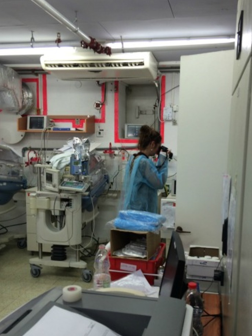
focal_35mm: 37
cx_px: 144
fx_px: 359
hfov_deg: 38.6
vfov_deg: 50.1
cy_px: 184
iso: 50
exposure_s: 1/50
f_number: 2.2
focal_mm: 4.12
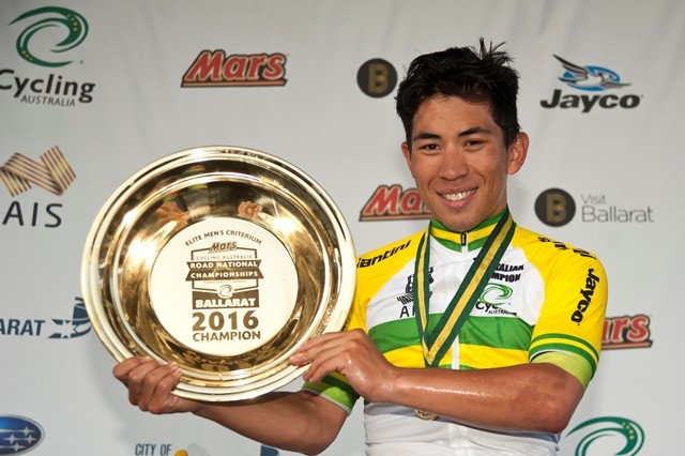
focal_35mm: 50
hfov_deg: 39.6
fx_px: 951
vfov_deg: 27.0
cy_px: 228
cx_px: 342
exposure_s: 1/250
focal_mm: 50
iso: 160
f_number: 3.5
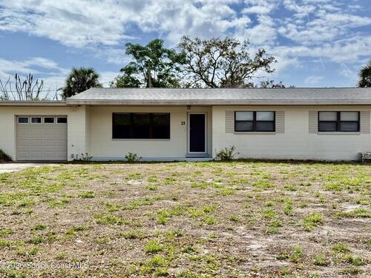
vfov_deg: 30.3
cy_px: 139
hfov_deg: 39.7
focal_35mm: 48
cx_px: 186
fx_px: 514
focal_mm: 6.76
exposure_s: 1/8772
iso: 64
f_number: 1.78
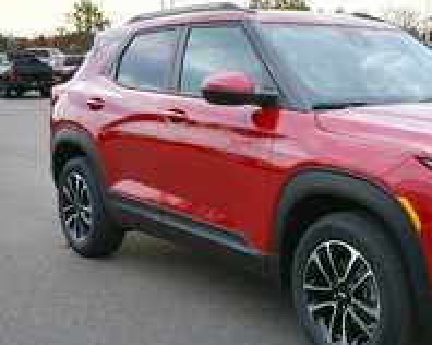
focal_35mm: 57
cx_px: 349
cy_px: 198
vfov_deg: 26.6
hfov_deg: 32.1
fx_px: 728
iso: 250
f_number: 5.6
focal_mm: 20
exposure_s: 1/250
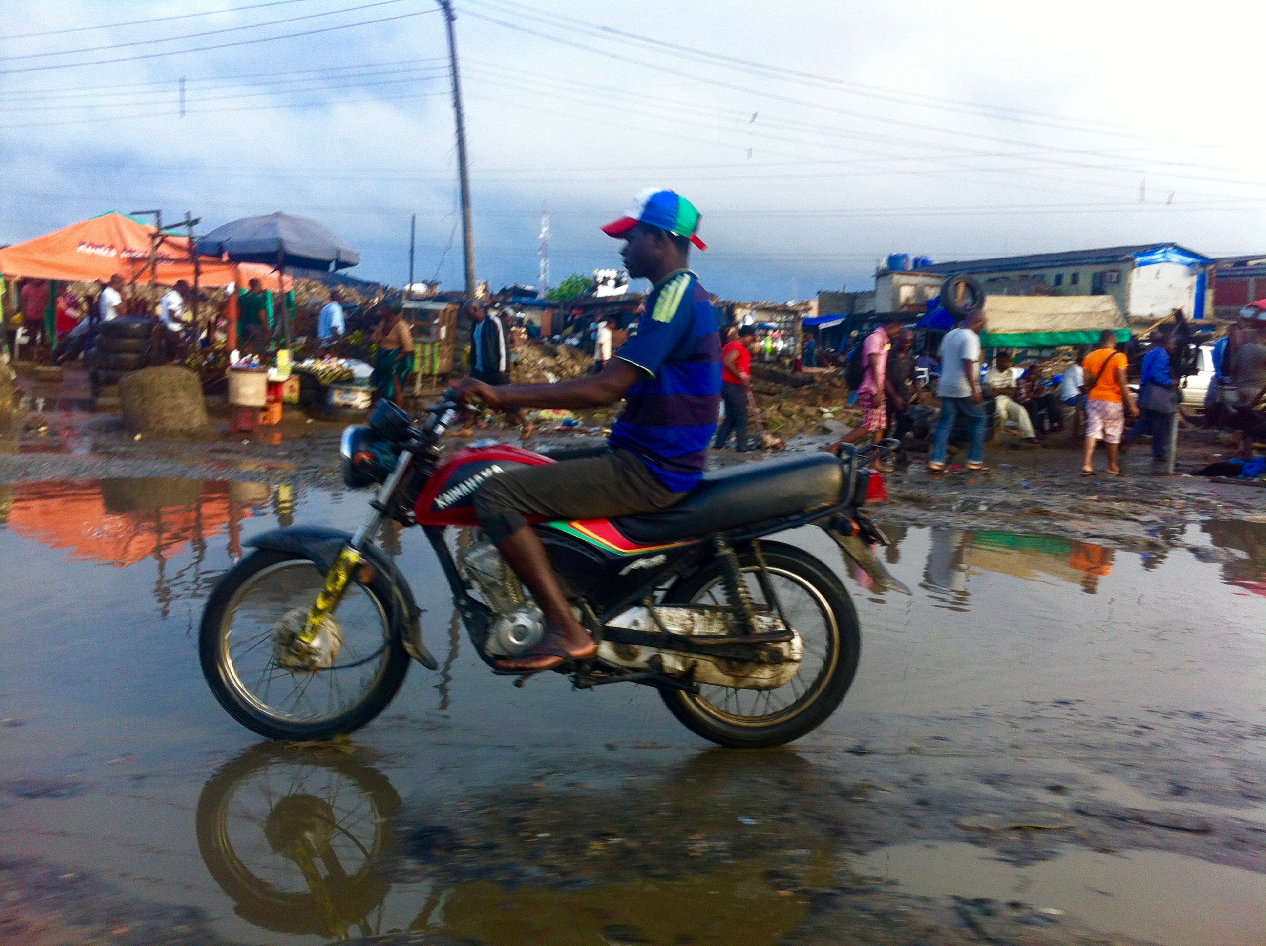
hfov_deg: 52.7
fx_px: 1278
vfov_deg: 40.6
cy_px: 473
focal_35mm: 35
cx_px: 633
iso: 100
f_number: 2.8
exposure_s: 1/60
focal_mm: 3.85
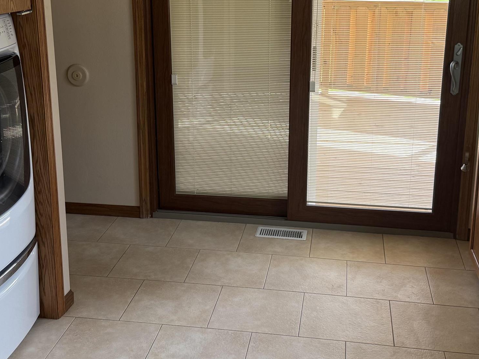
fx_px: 692
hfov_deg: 38.2
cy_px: 134
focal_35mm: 50
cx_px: 232
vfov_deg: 29.0
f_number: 1.78
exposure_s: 1/228
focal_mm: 6.76
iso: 160
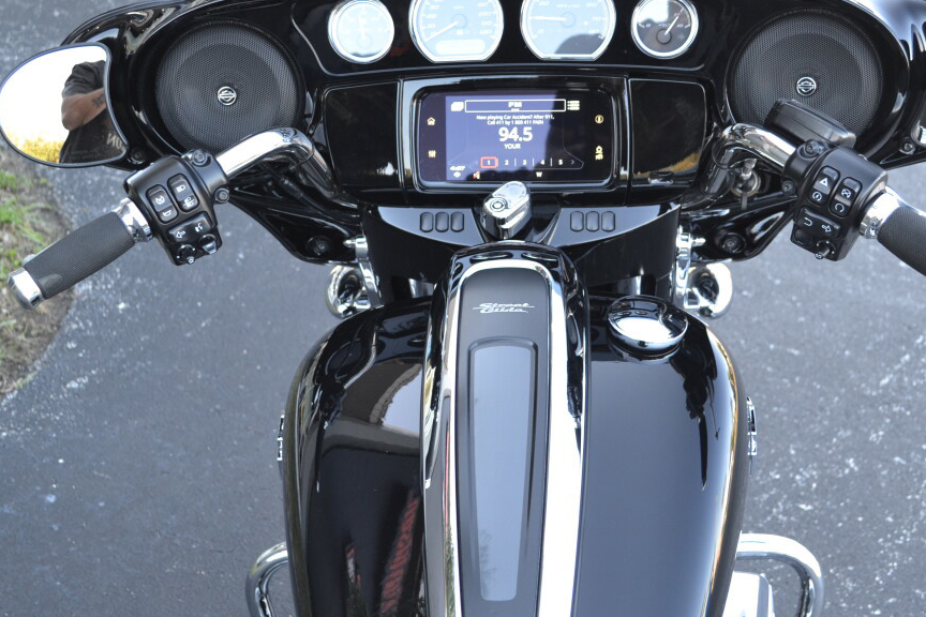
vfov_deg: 27.0
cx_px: 521
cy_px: 288
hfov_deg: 39.5
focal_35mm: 50
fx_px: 1286
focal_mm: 24
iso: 400
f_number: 4.5
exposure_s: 1/80
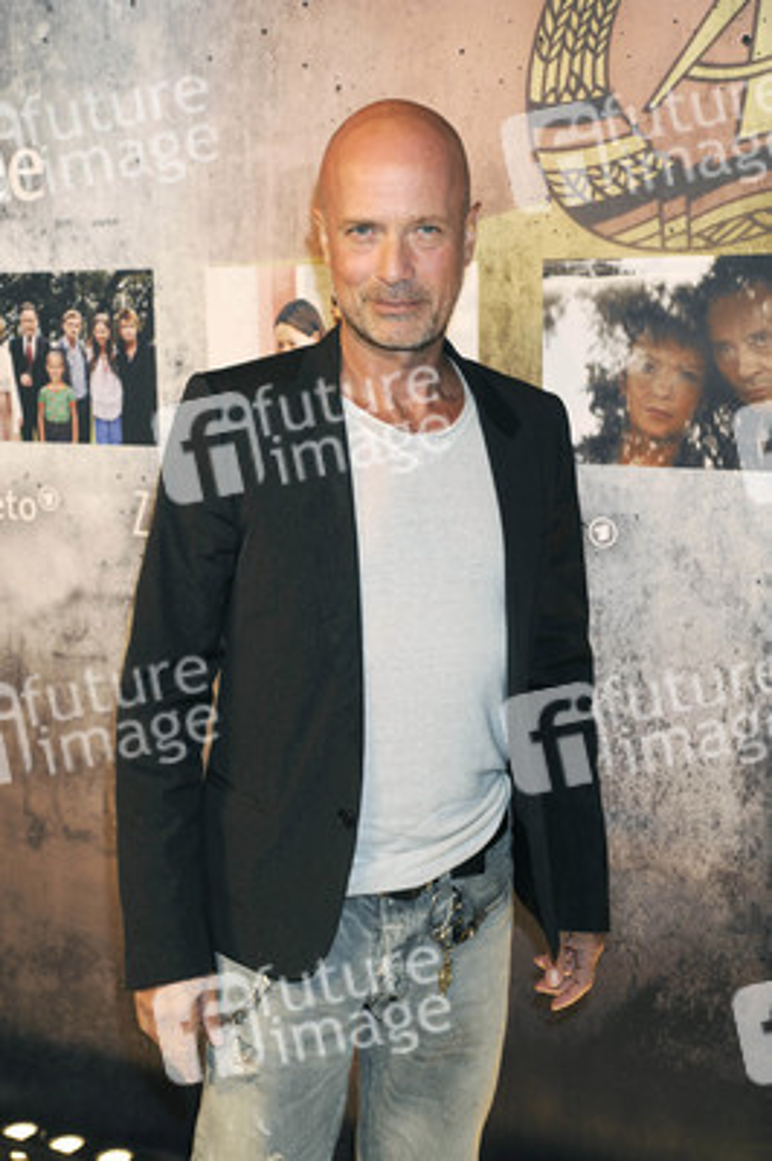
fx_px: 1675
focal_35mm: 52
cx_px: 386
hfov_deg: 25.9
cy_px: 580
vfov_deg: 38.2
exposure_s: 1/160
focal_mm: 52
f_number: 5.6
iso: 640
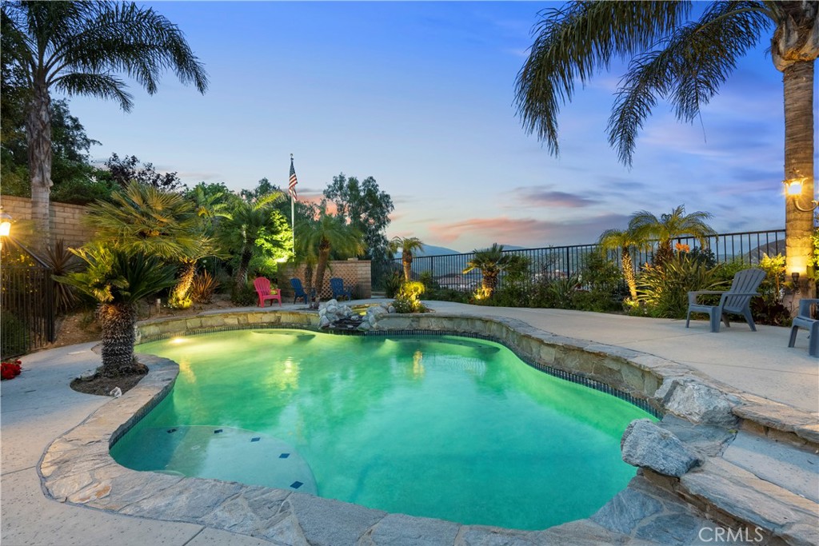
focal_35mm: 16
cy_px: 273
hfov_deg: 96.7
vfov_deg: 73.8
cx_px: 410
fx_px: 364
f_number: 8
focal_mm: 16
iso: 2000
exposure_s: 1/13
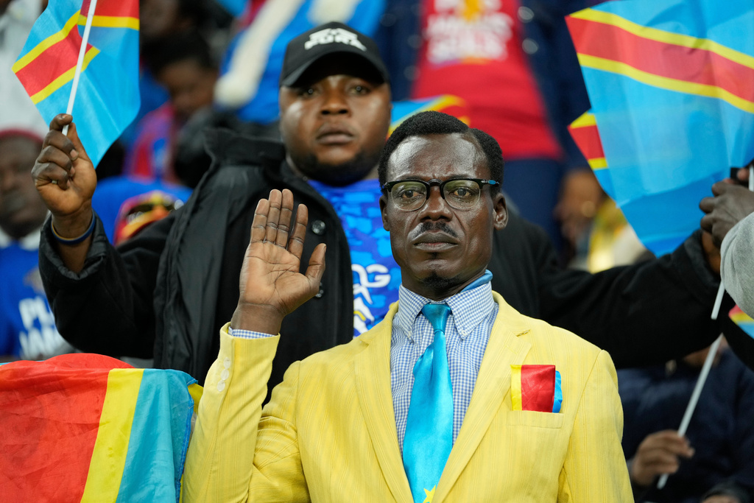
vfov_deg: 9.7
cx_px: 377
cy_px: 252
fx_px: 2974
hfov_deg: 14.4
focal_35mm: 142
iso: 2000
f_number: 2.8
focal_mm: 142
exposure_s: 1/640
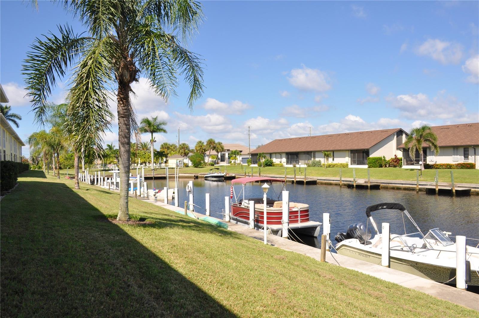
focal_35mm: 27
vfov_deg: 47.8
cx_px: 240
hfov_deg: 67.5
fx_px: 359
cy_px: 159
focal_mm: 18
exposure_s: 1/320
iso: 200
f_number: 9
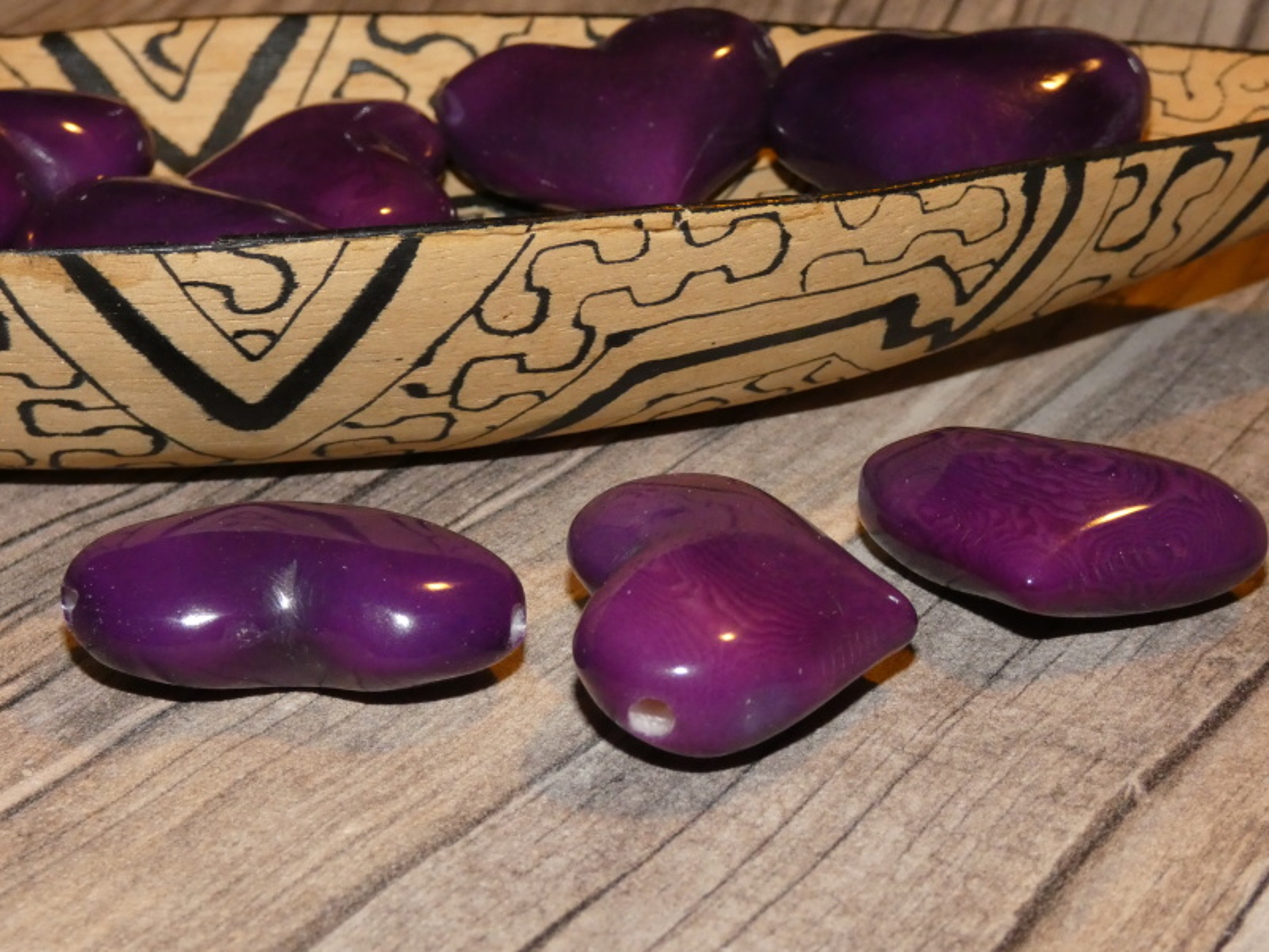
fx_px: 2786
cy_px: 476
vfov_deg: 19.4
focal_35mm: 76
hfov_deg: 25.7
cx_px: 634
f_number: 4.4
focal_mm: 13.7
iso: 800
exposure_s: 1/60
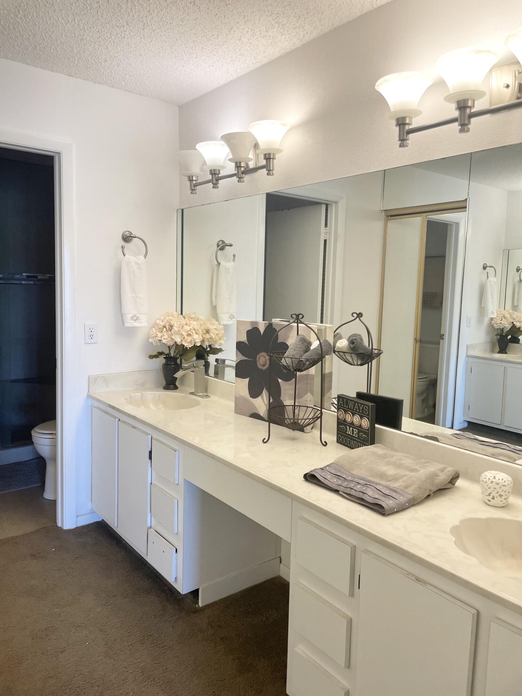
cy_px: 348
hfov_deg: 53.1
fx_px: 523
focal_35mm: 26
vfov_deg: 67.3
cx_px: 261
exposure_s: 1/120
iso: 125
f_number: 1.6
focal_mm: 4.2
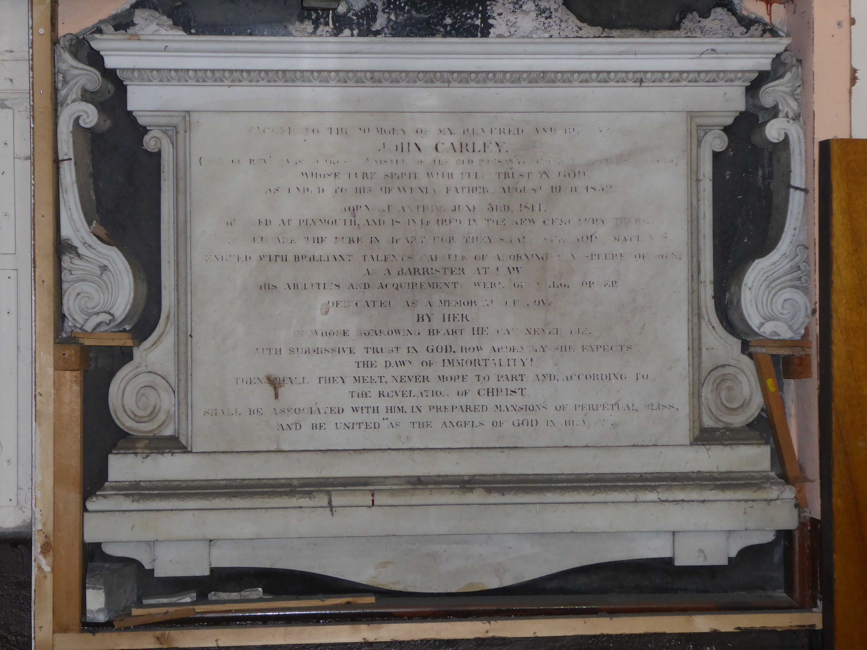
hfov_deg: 26.0
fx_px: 1878
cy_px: 325
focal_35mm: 75
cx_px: 434
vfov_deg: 19.6
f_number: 4.5
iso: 400
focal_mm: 12.5
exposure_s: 1/60
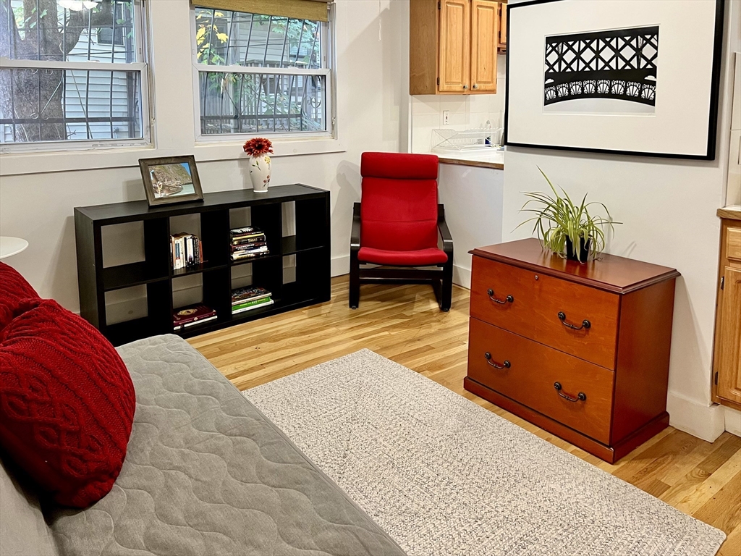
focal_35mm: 26
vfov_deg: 53.1
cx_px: 370
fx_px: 557
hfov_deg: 67.3
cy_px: 278
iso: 160
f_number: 1.5
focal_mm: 5.7
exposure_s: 1/60
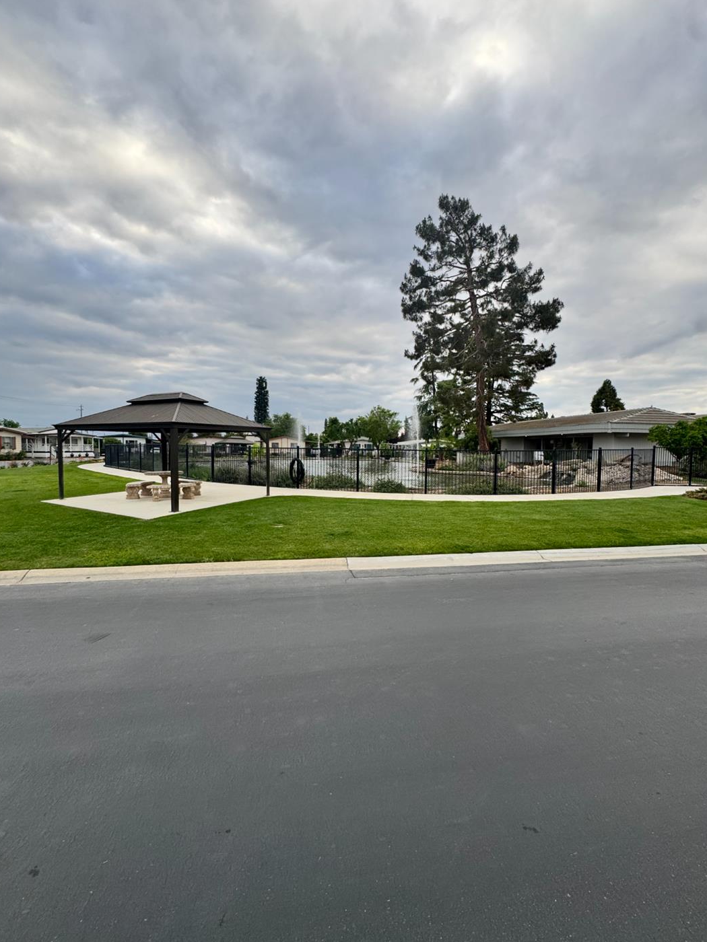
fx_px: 408
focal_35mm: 15
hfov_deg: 81.7
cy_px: 469
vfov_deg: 98.2
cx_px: 359
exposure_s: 1/259
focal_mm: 2.22
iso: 40
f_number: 2.2
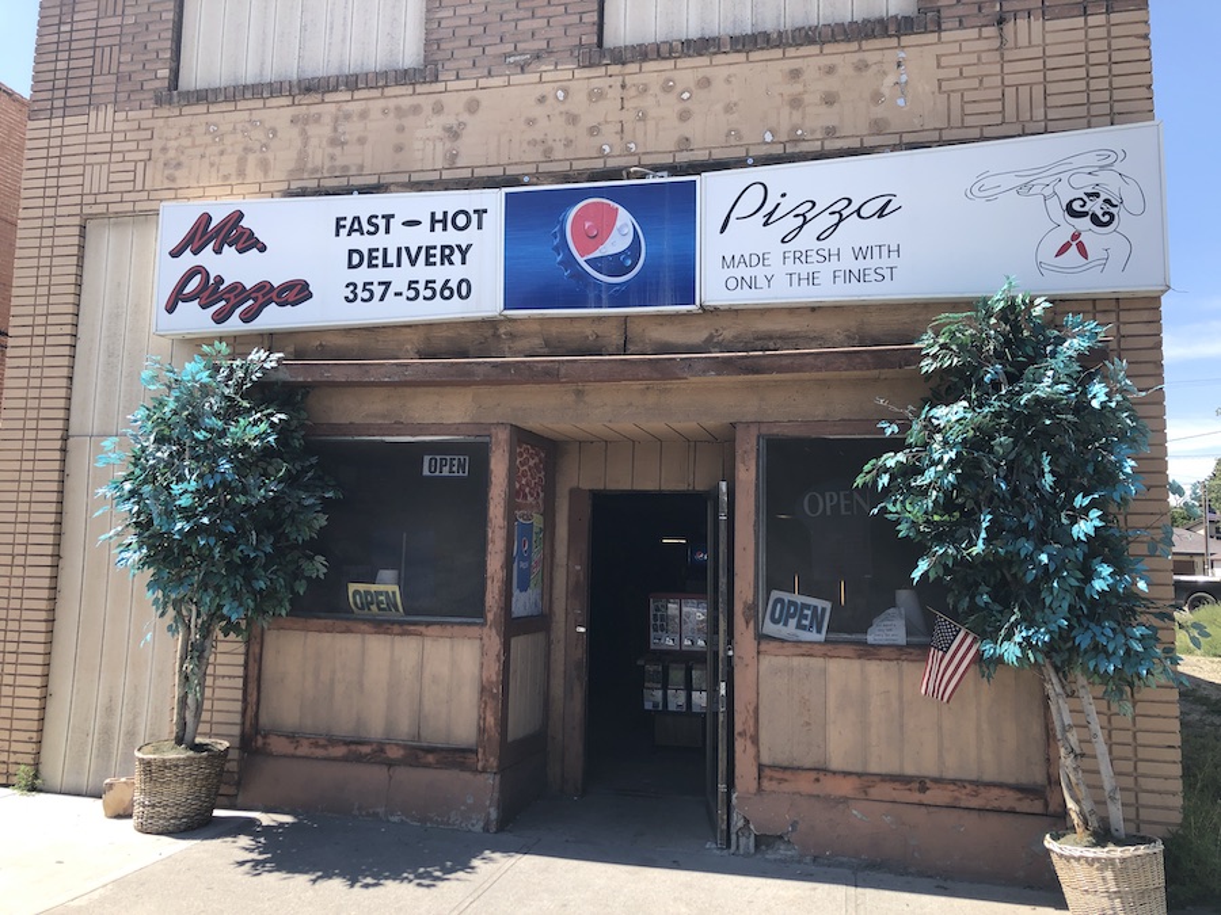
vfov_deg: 49.7
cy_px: 458
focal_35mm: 28
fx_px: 988
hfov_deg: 63.4
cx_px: 610
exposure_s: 1/750
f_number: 1.8
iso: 20
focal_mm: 3.99
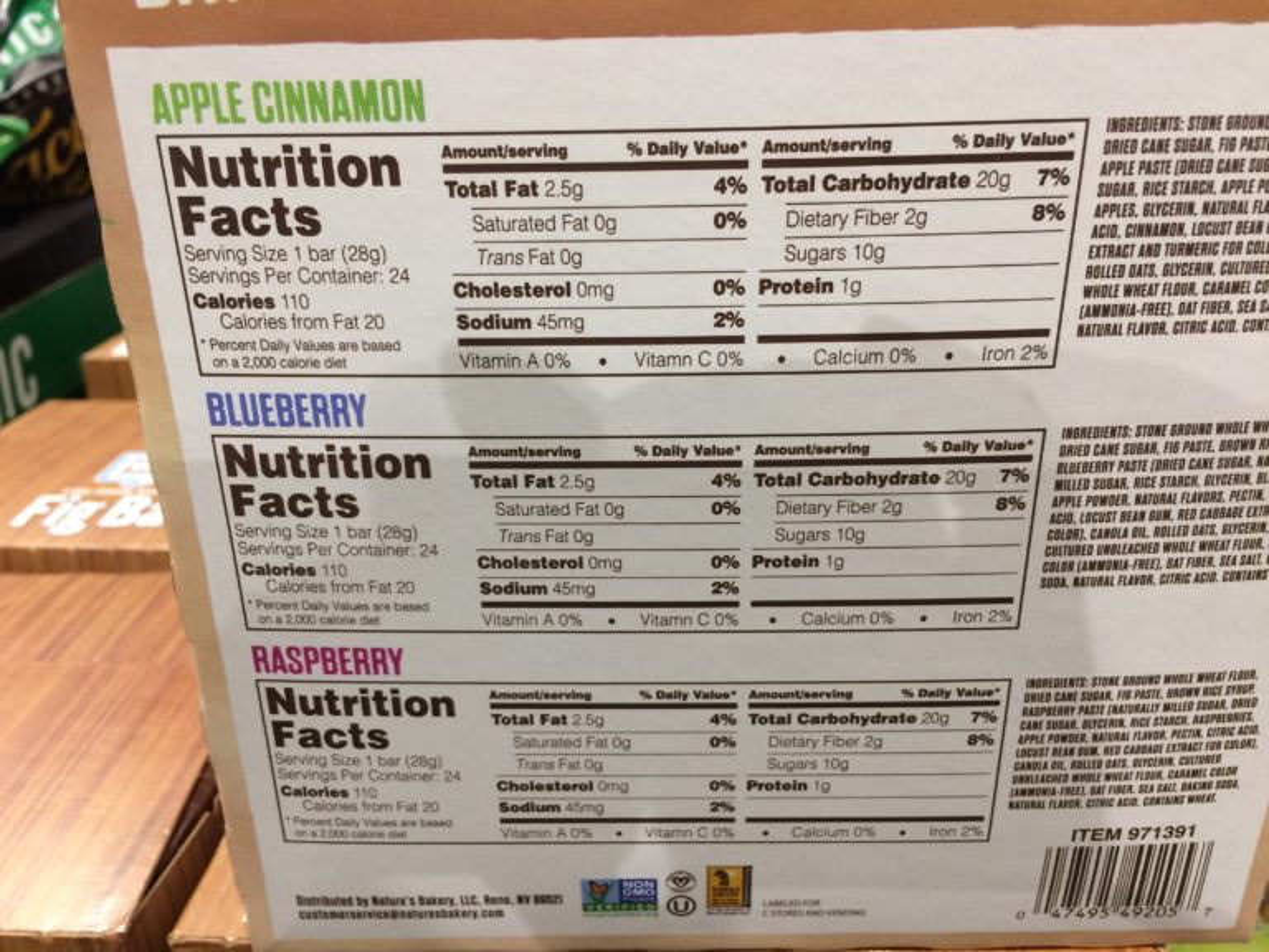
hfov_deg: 61.7
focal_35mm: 29
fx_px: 1063
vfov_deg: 48.2
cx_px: 634
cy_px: 476
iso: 80
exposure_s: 1/30
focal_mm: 4.15
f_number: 2.2
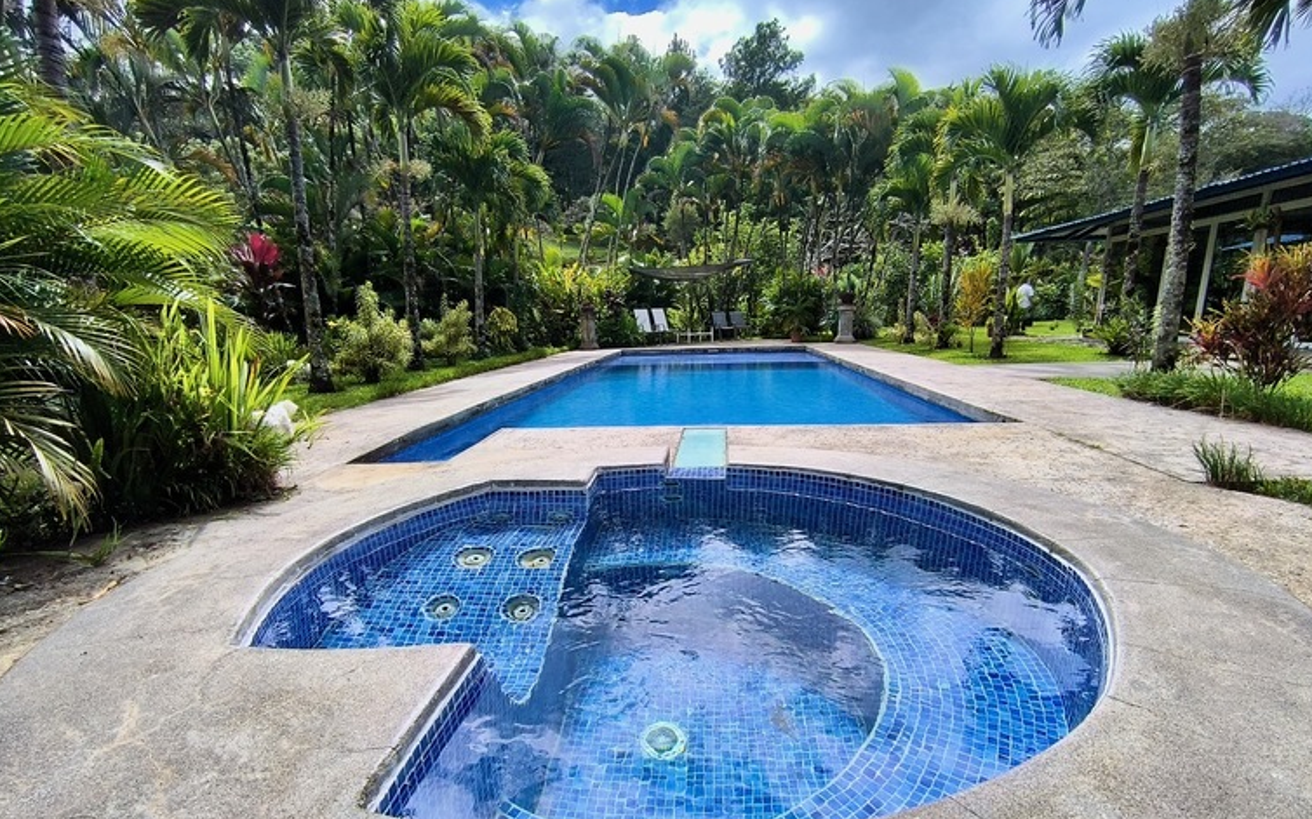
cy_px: 482
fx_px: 644
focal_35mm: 18
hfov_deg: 91.1
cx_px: 658
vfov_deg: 64.5
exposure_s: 1/2776
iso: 50
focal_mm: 1.65
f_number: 2.2
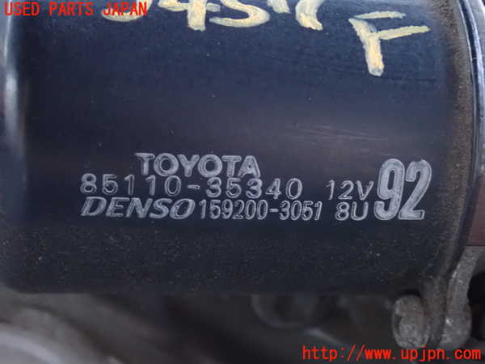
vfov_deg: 20.7
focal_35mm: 71
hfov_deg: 27.4
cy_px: 182
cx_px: 242
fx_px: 995
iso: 1600
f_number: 3.9
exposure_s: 1/5
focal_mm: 12.73
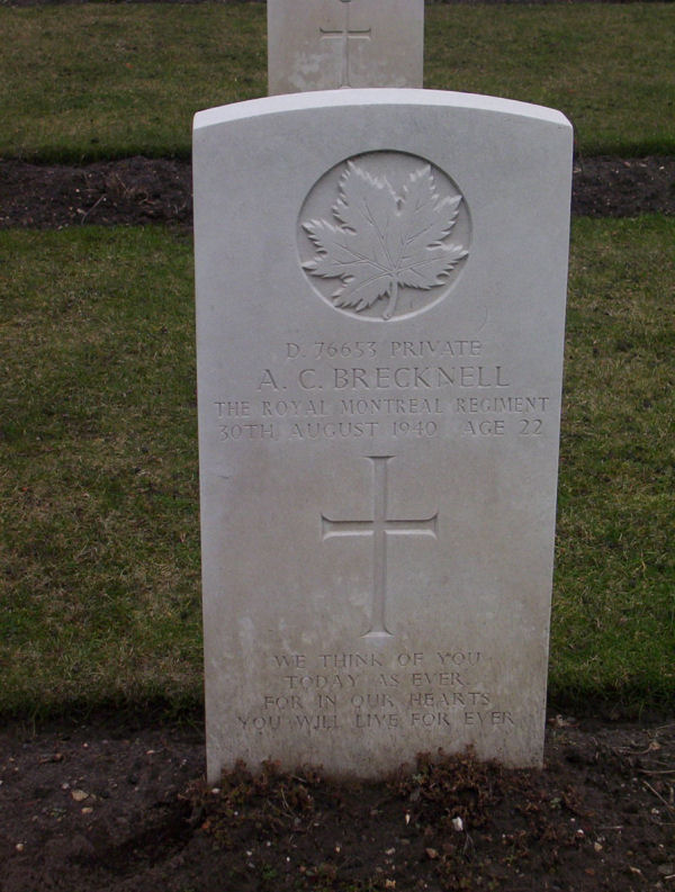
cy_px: 446
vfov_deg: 24.0
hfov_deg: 18.3
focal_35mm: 81
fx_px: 2094
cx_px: 338
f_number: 3.62
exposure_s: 1/345
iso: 100
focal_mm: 10.76
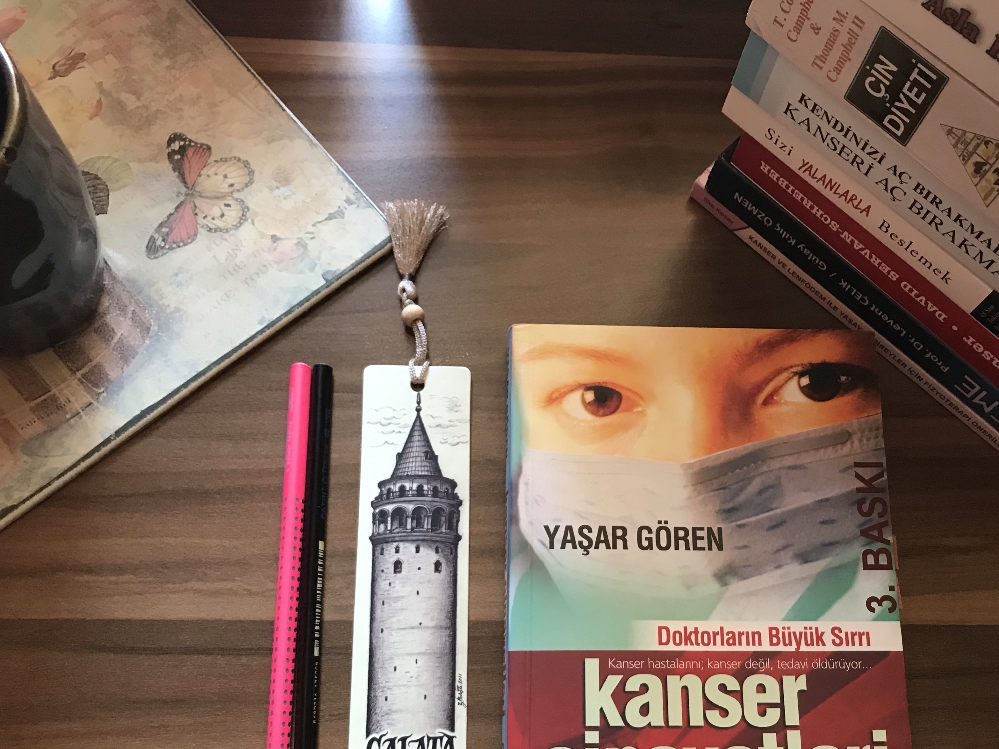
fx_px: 1039
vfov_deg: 39.4
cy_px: 475
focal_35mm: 36
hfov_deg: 51.0
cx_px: 596
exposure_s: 1/17
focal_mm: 3.99
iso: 64
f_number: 1.8
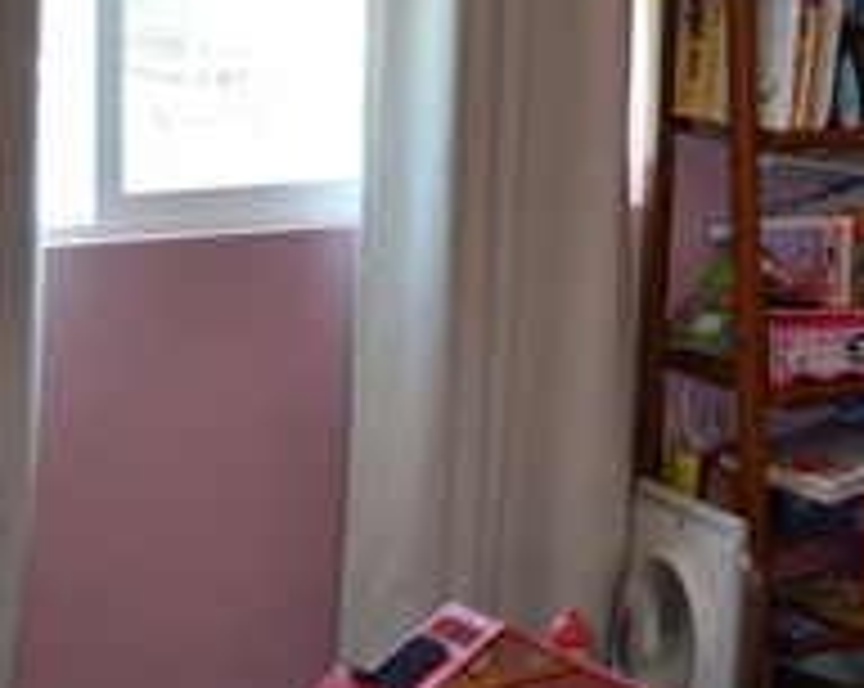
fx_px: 2400
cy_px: -16
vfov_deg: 16.0
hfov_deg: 18.2
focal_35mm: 94
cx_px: 1296
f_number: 4
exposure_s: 1/60
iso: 400
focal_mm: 20
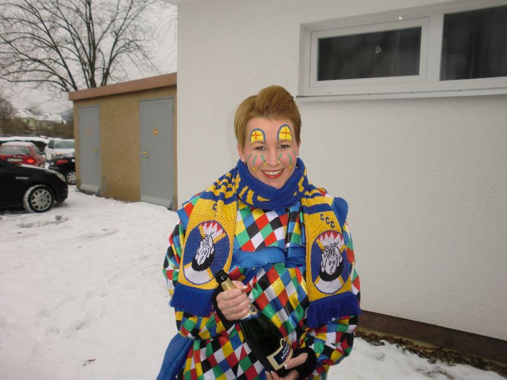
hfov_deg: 67.3
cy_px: 190
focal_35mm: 26
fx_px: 381
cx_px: 254
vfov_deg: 53.1
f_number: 2.6
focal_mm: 4.65
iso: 64
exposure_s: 1/200
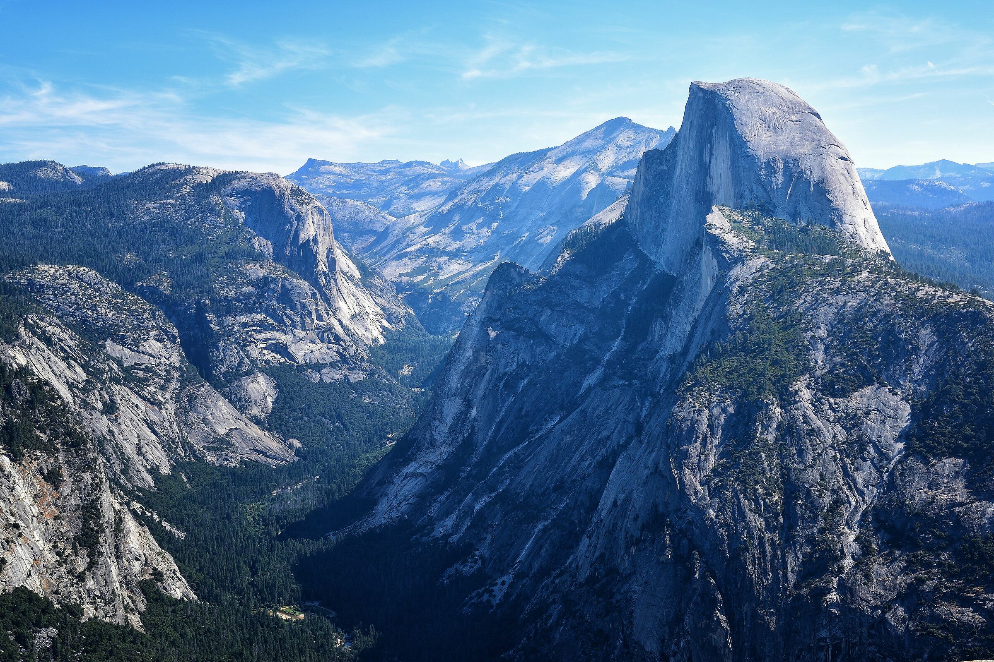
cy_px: 331
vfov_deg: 31.9
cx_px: 497
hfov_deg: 46.4
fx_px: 1160
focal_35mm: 42
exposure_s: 1/100
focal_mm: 28
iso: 100
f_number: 11
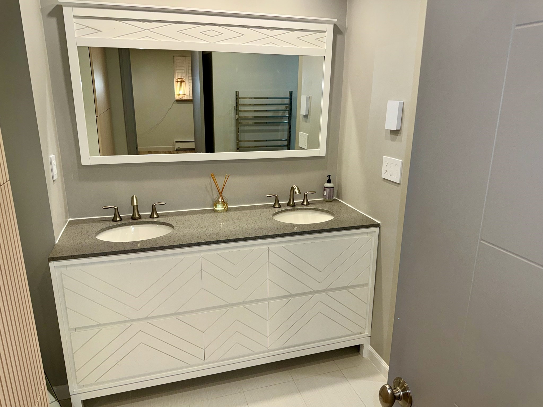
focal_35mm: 24
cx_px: 272
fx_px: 376
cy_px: 204
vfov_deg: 56.8
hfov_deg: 71.6
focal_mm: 6.76
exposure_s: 1/120
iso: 50
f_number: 1.78
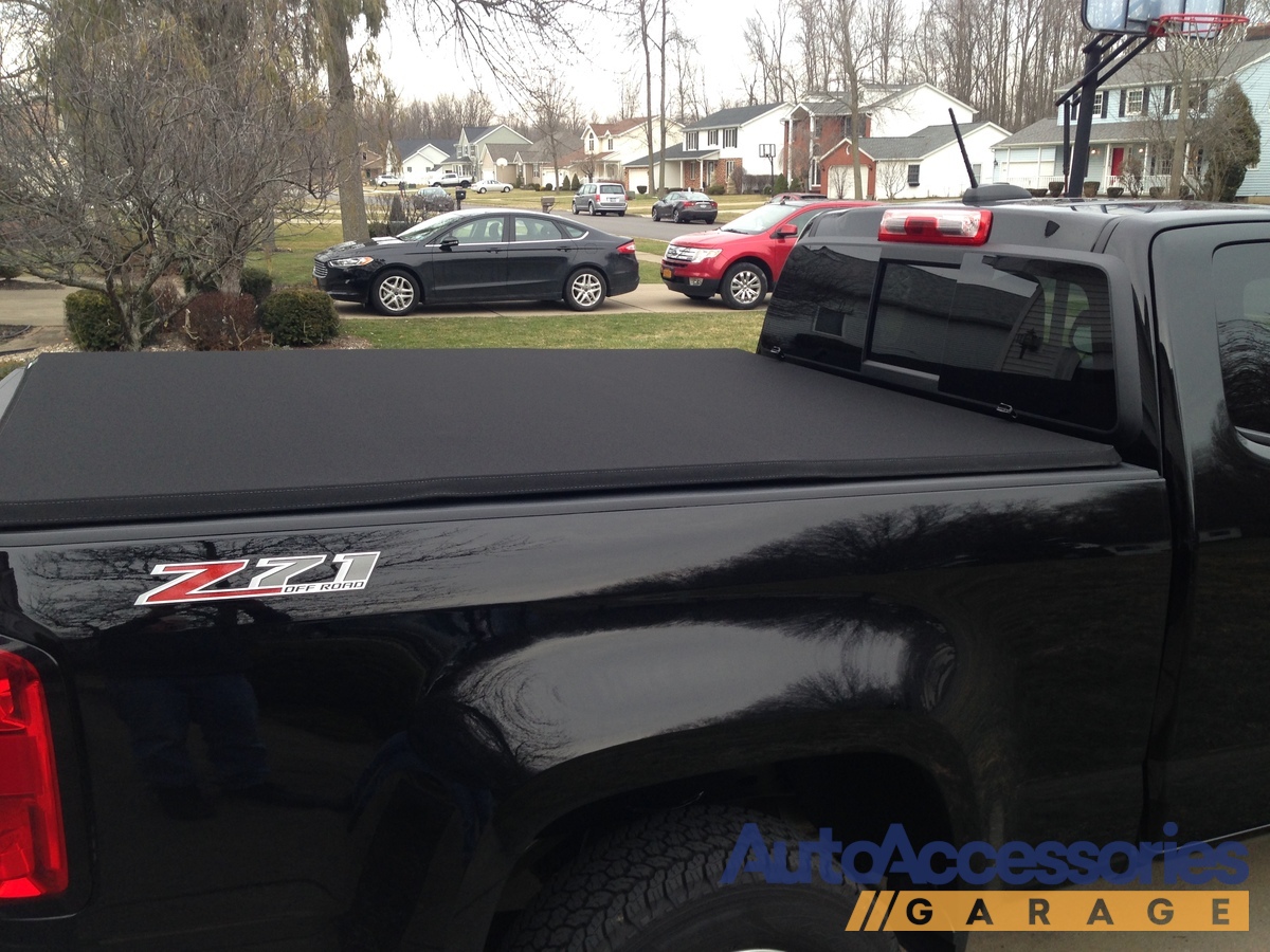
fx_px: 1211
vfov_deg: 42.9
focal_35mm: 33
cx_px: 635
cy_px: 476
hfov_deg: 55.4
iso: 64
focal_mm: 4.12
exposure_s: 1/60
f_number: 2.4
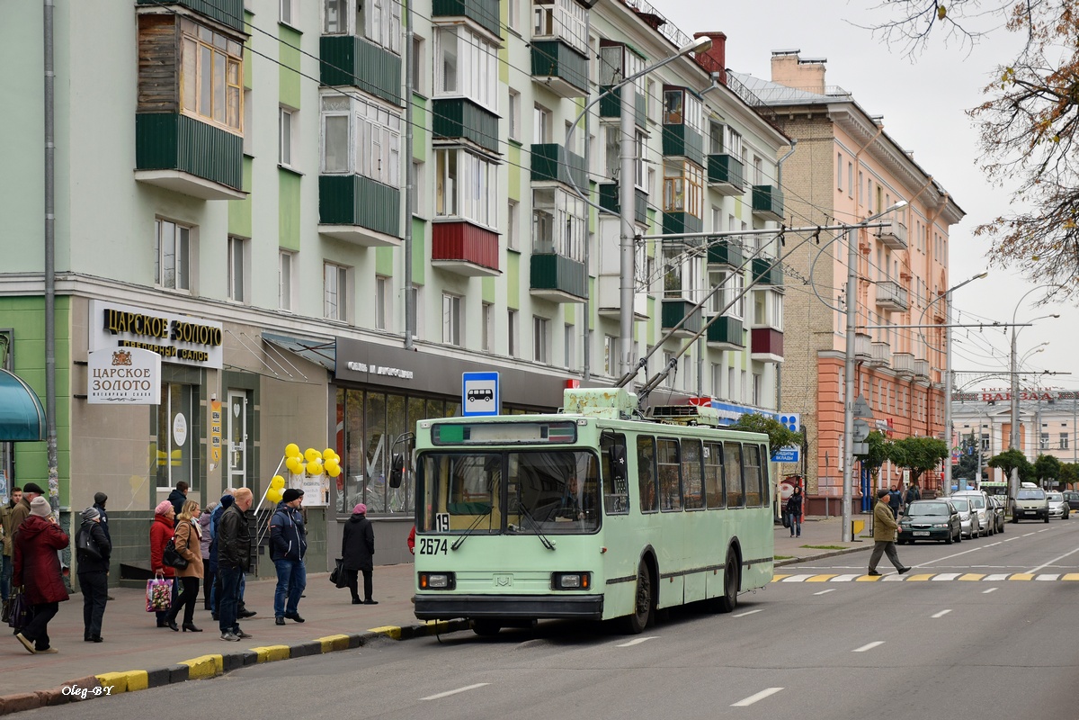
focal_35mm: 78
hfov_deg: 26.0
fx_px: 2338
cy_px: 360
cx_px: 540
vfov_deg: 17.5
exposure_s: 1/400
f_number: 6.3
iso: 400
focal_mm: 52
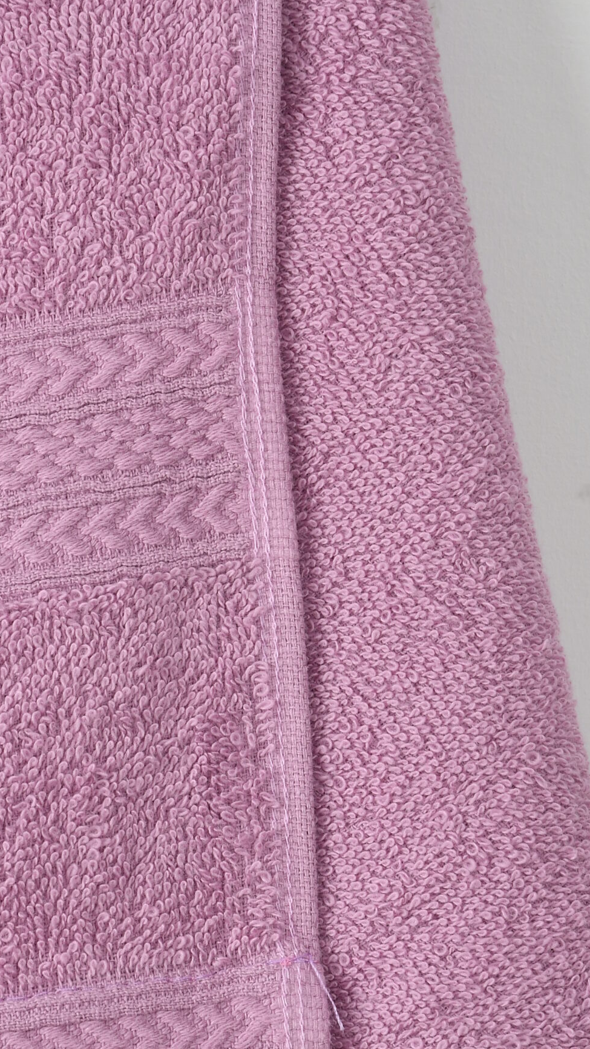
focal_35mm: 232
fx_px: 6454
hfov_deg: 5.2
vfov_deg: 9.3
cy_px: 655
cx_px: 133
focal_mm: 100
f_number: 14
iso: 100
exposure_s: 1/125
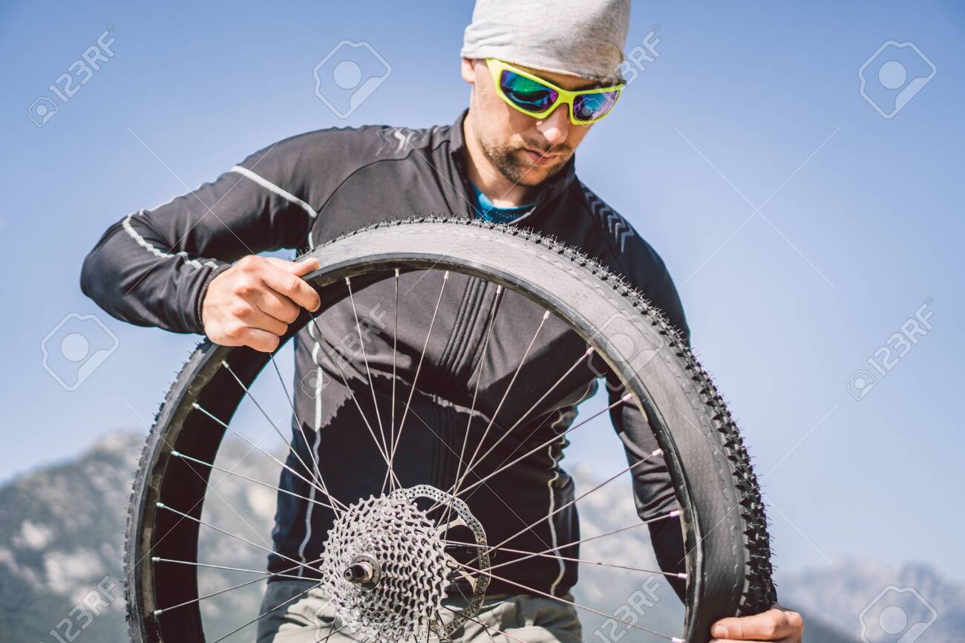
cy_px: 322
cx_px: 482
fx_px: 1407
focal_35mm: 52
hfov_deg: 37.9
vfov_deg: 25.7
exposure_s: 1/4000
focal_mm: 35
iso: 200
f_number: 2
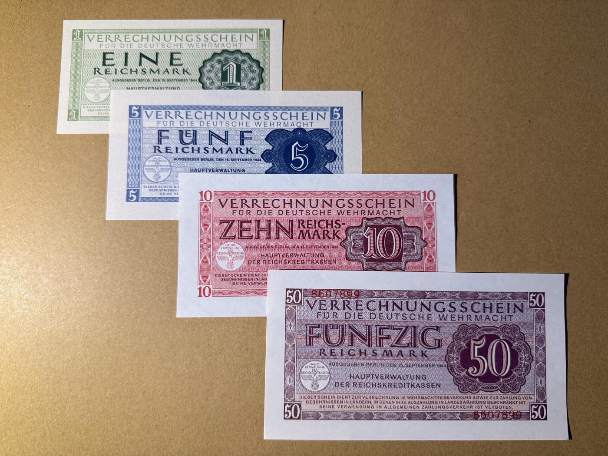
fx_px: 422
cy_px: 228
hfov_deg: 71.6
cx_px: 304
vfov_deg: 56.8
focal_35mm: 24
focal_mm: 6.76
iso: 125
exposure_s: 1/100
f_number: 1.78
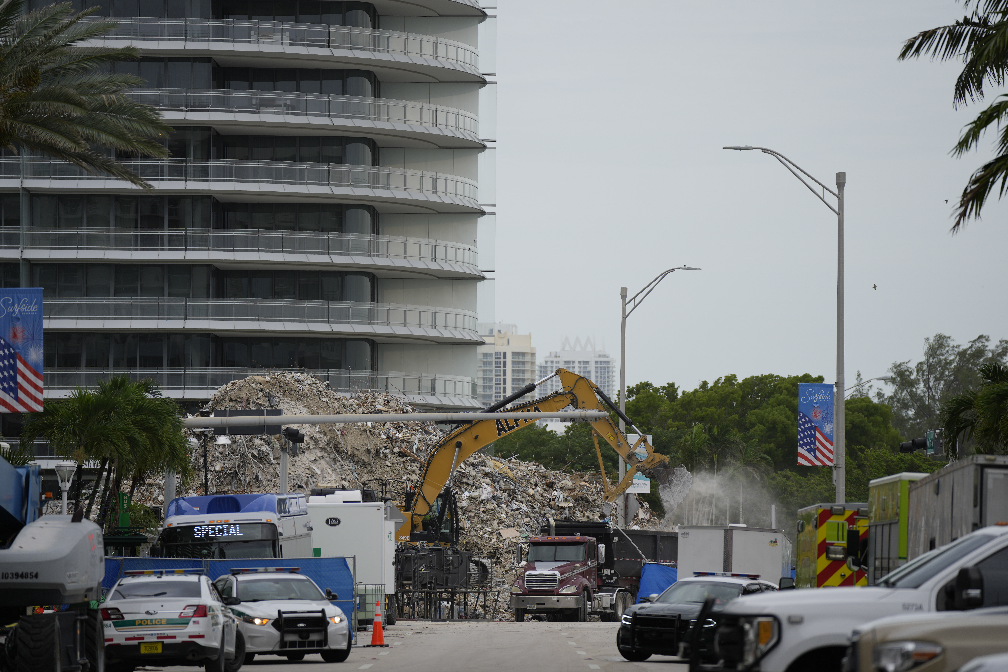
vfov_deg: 7.8
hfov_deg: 11.7
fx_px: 4928
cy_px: 336
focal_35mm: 176
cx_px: 504
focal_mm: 176
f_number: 2.8
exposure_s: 1/1250
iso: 100
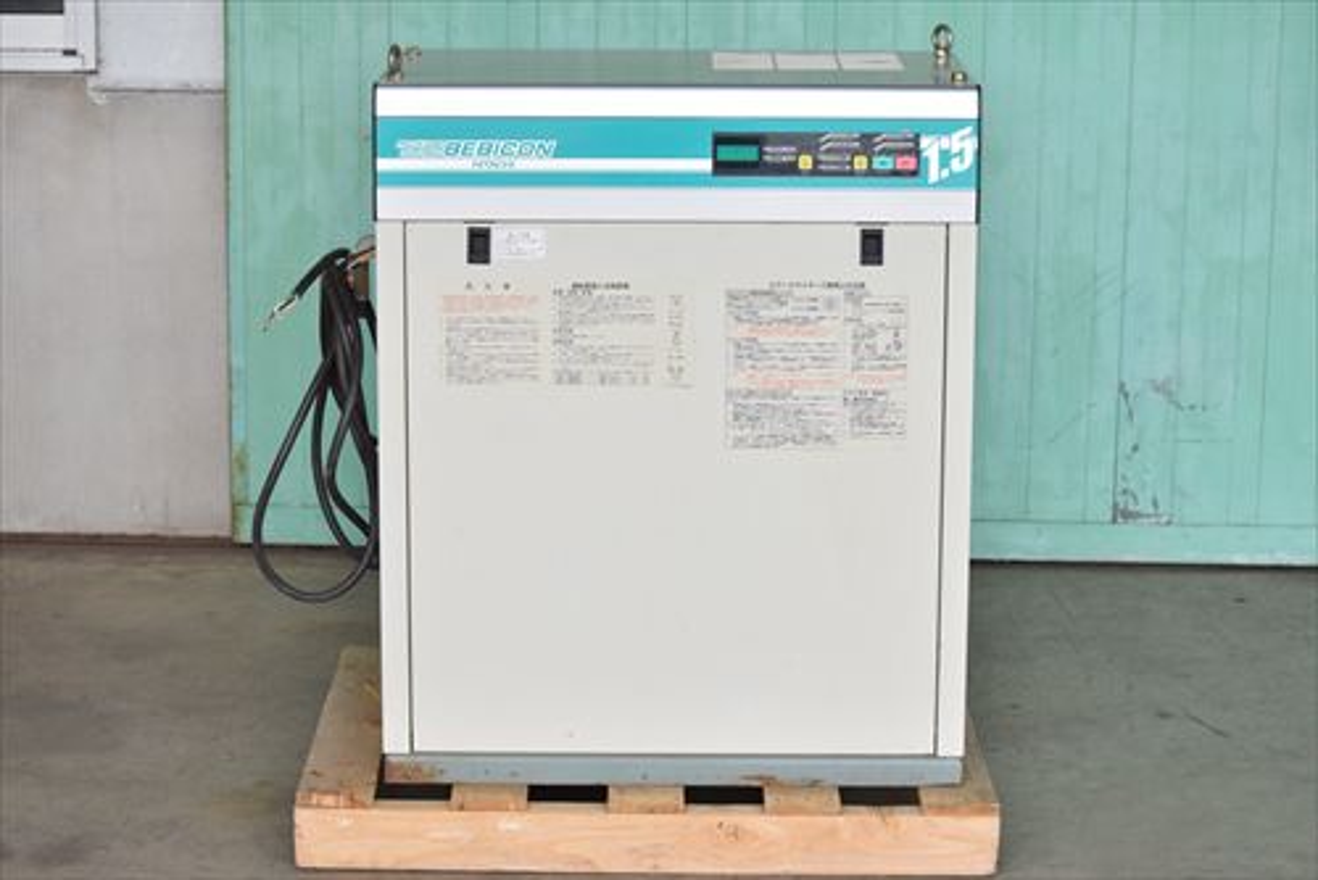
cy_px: 440
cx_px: 659
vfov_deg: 16.6
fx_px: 3022
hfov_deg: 24.6
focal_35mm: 82
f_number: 6.3
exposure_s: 1/1250
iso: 1250
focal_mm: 55
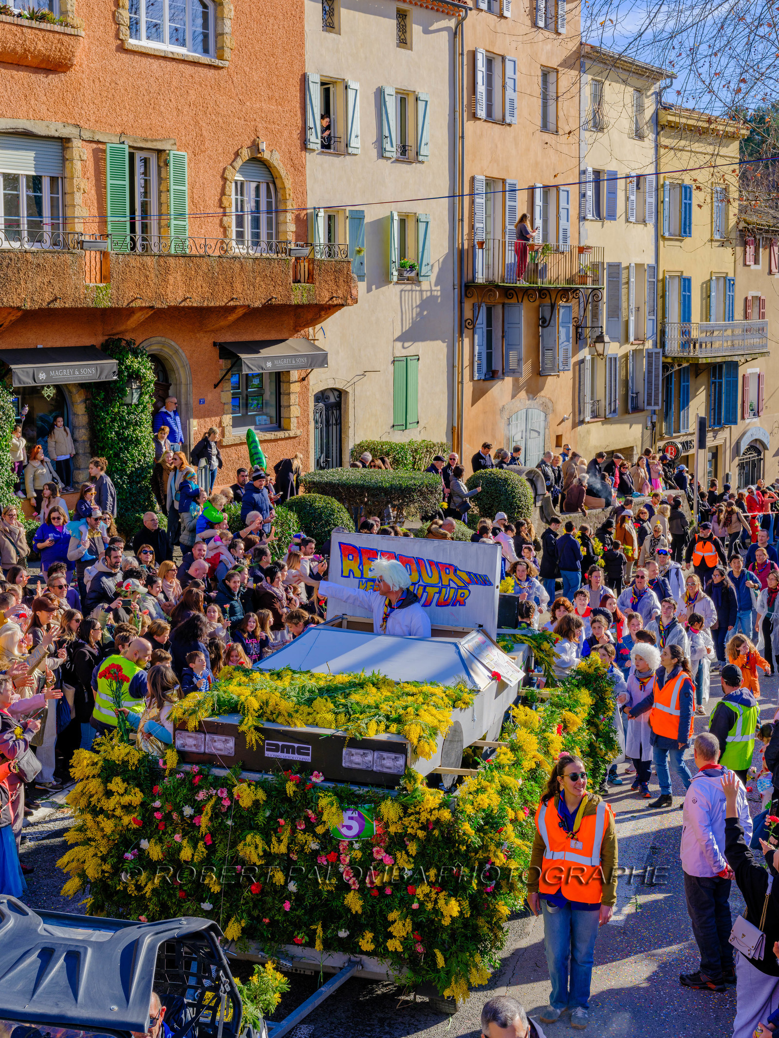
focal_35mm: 44
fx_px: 1320
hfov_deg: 32.9
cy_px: 519
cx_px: 390
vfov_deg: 42.9
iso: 320
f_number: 11
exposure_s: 1/125
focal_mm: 55
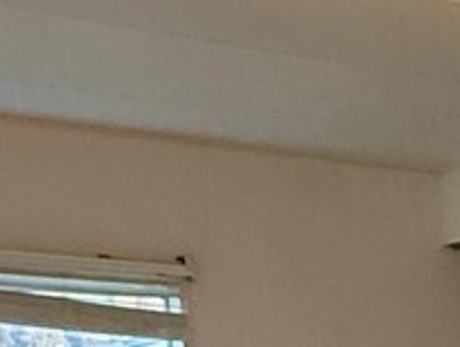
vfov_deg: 12.2
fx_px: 1438
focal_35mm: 108
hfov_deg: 16.7
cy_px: 687
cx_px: 662
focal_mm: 2.22
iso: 500
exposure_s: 1/120
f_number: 2.2
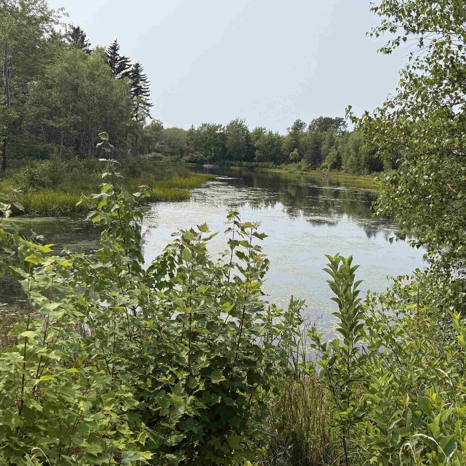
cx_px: 317
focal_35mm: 36
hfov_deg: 45.2
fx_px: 548
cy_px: 212
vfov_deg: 46.0
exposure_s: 1/5714
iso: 80
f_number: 1.78
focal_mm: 6.76
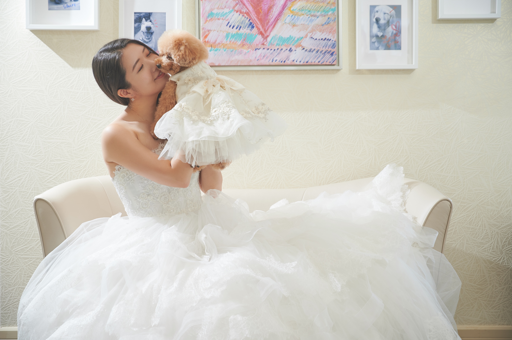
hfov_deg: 28.9
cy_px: 170
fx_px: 995
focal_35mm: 70
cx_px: 256
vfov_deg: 19.4
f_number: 5
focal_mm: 70
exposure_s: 1/100
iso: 160
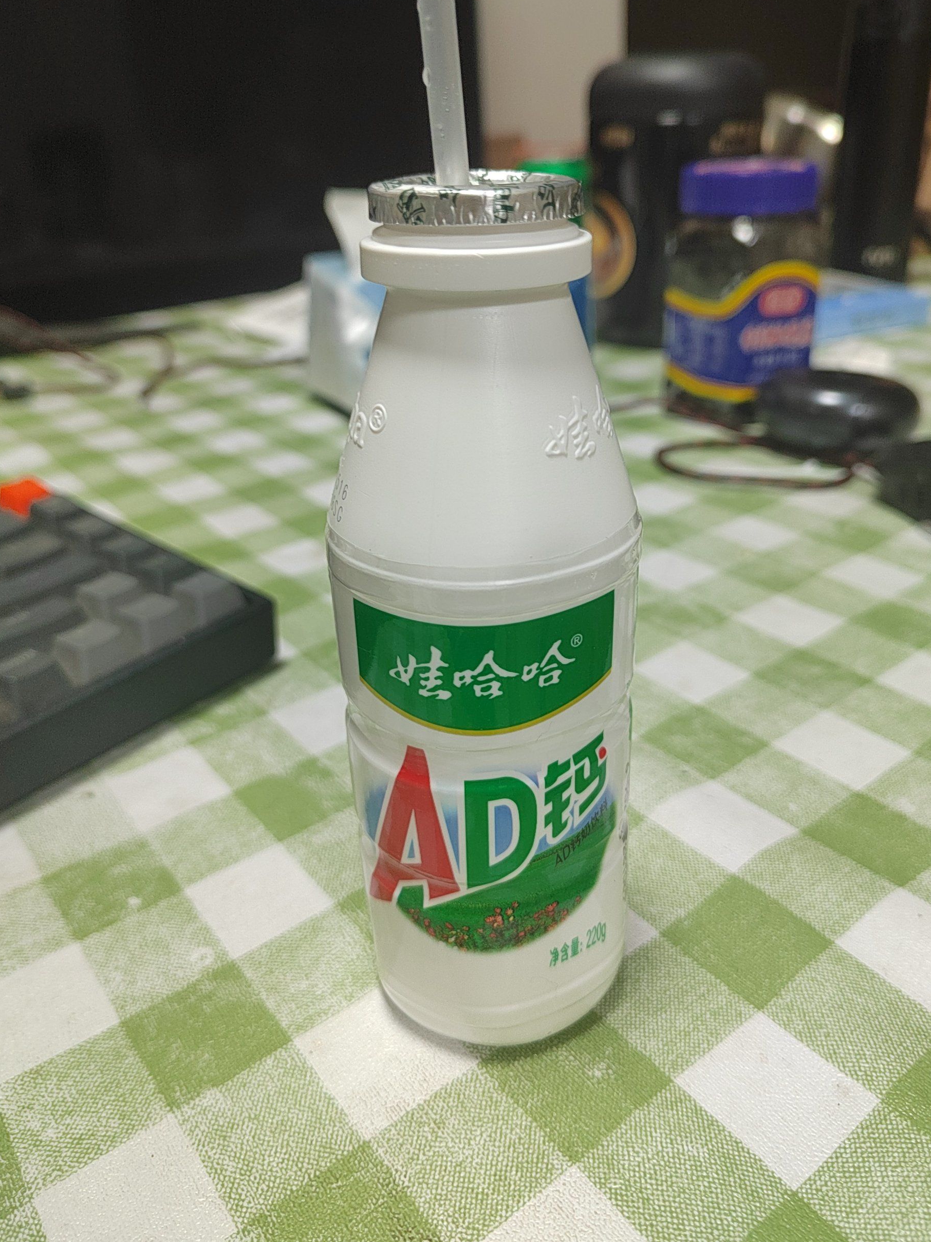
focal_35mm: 26
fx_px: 932
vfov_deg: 67.2
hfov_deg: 53.1
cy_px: 571
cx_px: 467
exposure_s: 1/50
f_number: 1.9
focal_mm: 5.52
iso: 1300
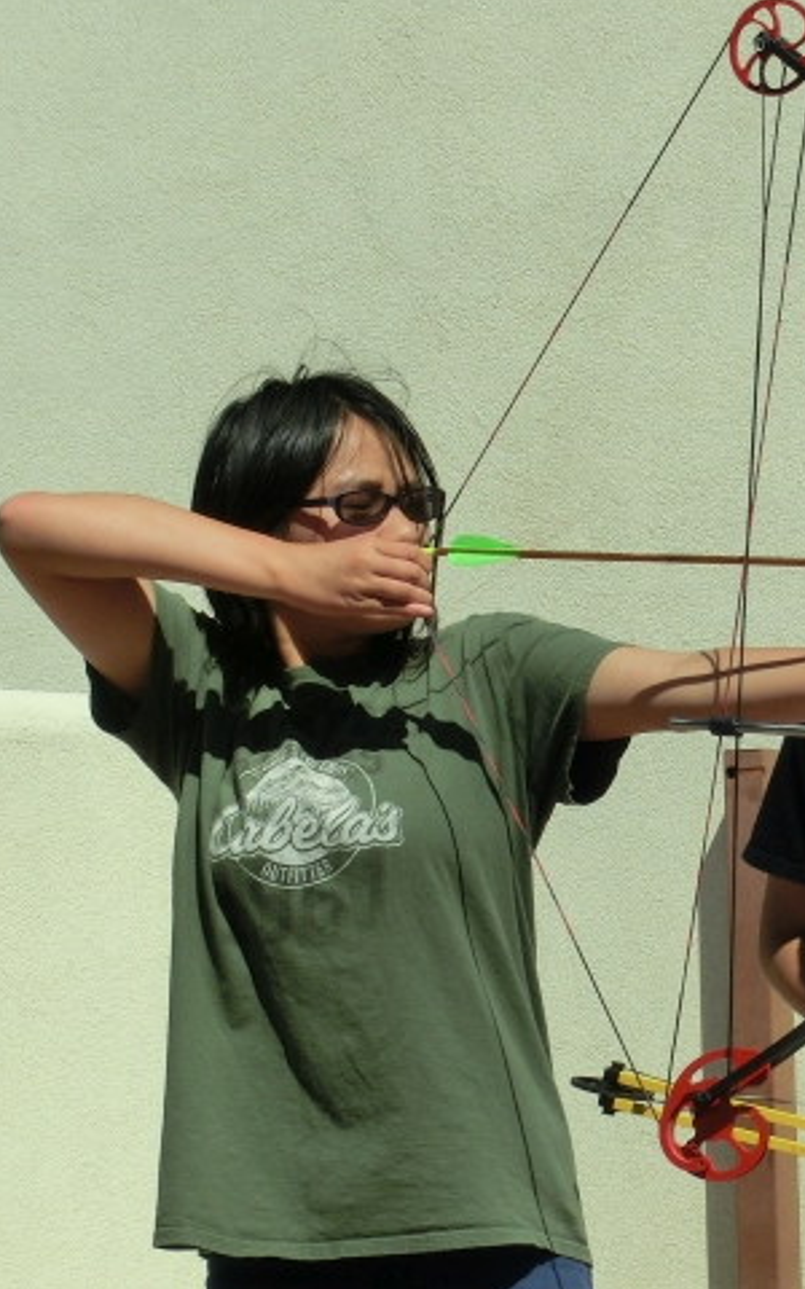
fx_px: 6880
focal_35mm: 196
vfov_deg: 10.7
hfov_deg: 6.7
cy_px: 773
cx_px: 641
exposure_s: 1/200
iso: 100
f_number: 14
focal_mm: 19.64
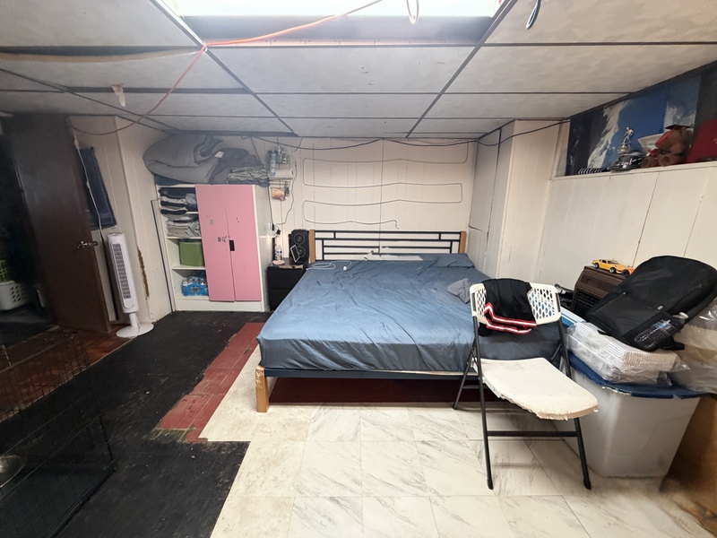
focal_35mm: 14
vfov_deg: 85.7
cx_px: 358
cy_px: 269
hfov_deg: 102.1
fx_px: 290
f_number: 2.2
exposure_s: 1/60
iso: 400
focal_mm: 2.22
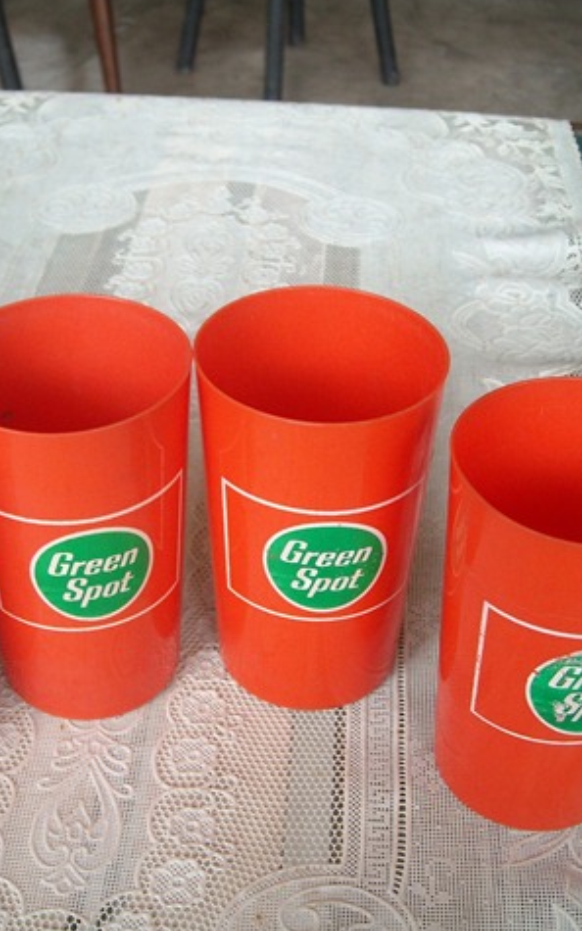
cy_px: 465
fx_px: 1269
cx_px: 235
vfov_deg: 40.3
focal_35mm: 50
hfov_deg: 25.8
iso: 91
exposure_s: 1/60
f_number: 2.8
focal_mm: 5.7
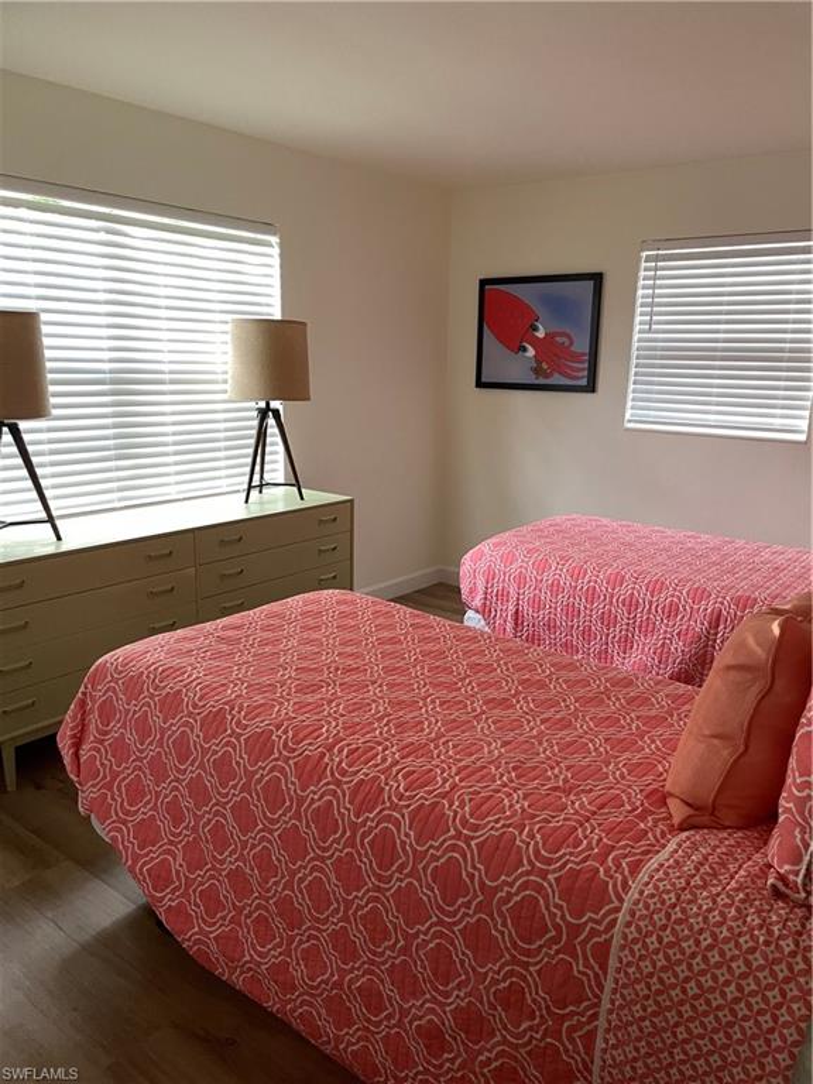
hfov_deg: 53.1
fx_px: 814
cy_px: 542
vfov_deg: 67.3
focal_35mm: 26
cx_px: 406
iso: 250
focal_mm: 4.2
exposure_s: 1/60
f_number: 1.6
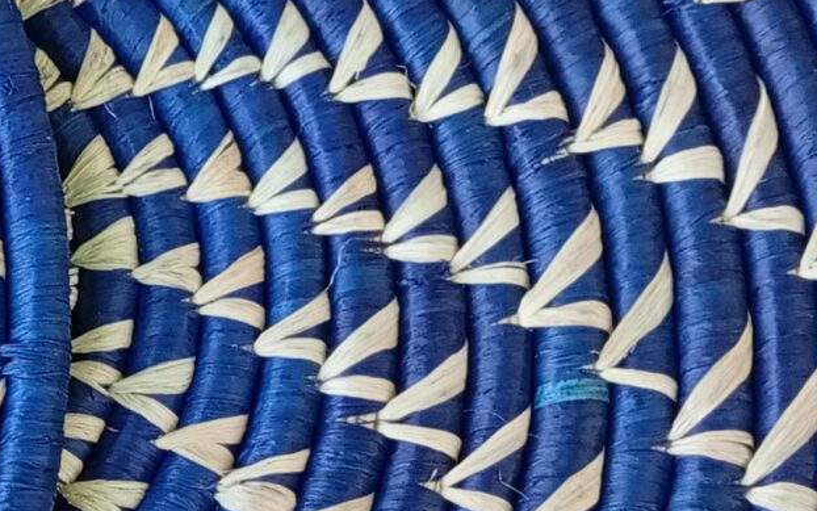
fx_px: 2628
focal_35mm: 118
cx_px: -663
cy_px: 393
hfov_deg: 15.2
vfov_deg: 11.1
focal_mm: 3.98
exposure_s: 1/50
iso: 209
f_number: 1.8
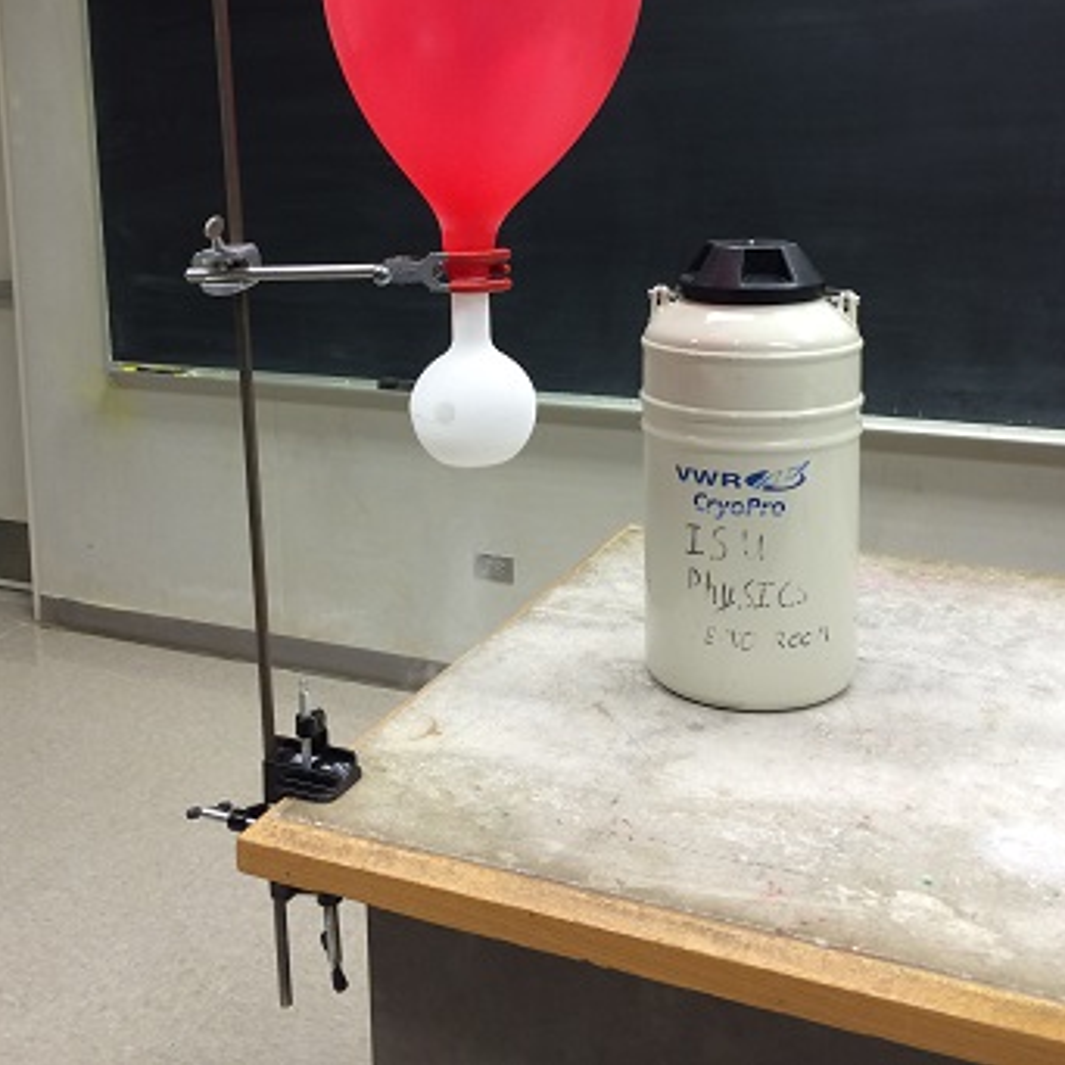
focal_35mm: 38
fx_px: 1323
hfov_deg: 43.8
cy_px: 305
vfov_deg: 42.9
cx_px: 554
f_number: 2.2
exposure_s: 1/30
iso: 80
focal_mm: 4.12
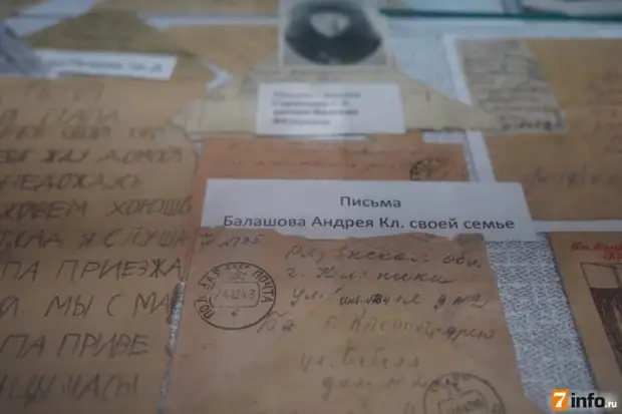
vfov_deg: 35.9
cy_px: 207
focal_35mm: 37
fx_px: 639
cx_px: 311
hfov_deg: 51.9
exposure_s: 1/160
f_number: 4
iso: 2500
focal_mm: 37
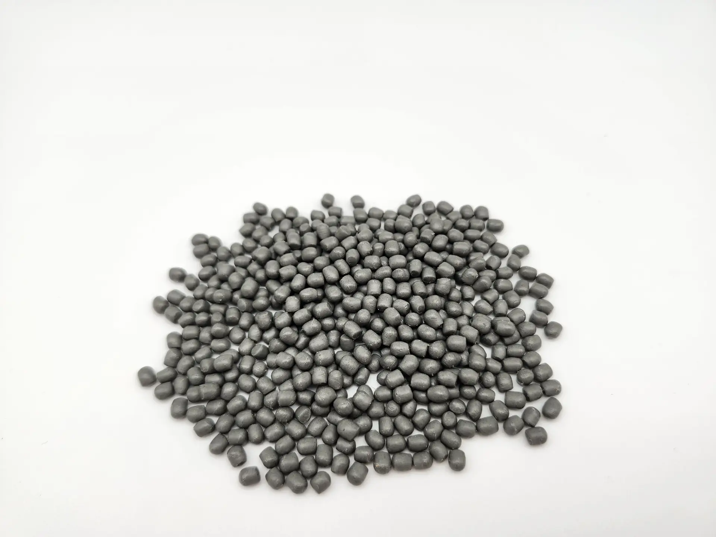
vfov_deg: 58.9
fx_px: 476
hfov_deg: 73.9
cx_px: 358
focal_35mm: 23
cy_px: 268
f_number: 1.8
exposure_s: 1/180
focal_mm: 5.54
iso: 32
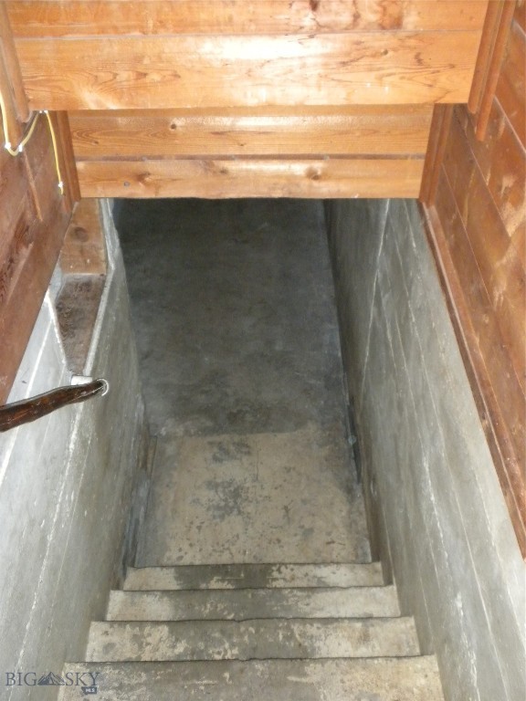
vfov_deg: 50.1
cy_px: 350
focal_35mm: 37
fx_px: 750
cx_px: 263
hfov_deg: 38.7
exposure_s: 1/30
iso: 451
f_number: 3.5
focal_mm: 6.6
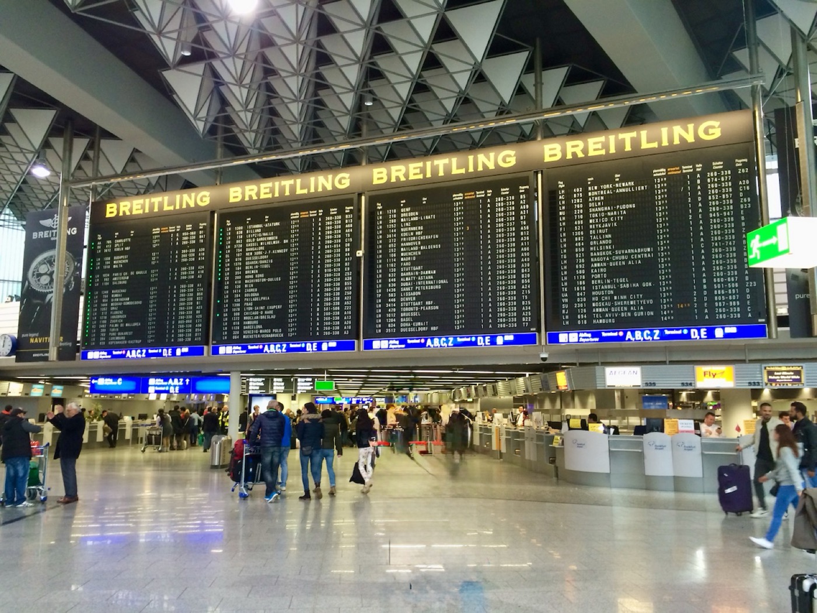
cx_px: 408
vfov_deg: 48.2
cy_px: 306
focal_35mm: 29
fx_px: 684
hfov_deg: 61.7
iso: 100
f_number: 2.2
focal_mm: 4.15
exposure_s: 1/33
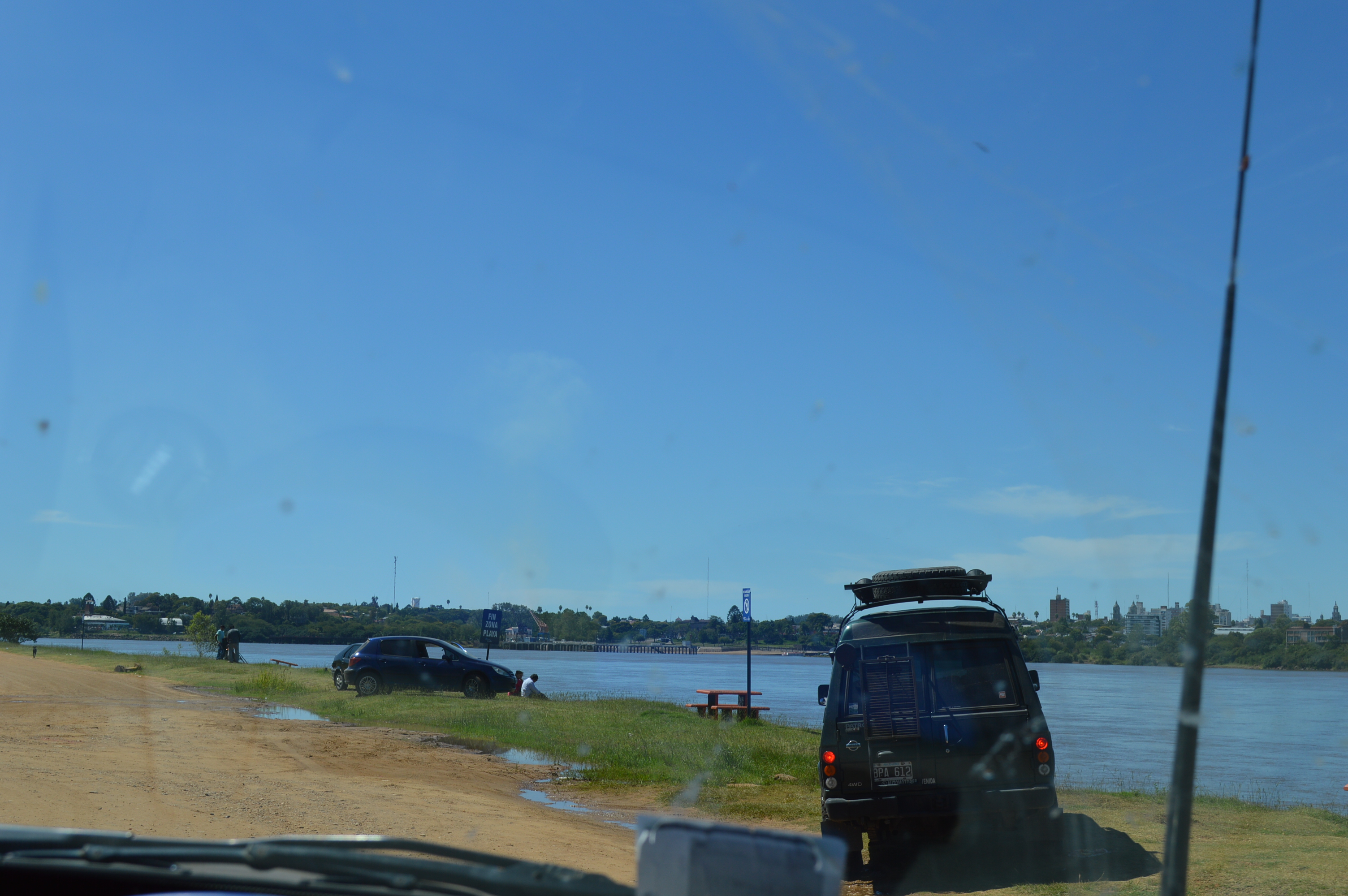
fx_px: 1796
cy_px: 448
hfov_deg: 41.1
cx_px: 674
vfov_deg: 28.0
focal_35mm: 48
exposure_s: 1/320
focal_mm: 32
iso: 100
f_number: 9
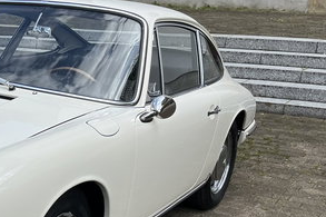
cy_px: 203
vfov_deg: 18.8
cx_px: -66
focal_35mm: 71
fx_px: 643
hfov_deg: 25.5
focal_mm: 5.1
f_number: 1.6
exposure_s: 1/2024
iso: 50
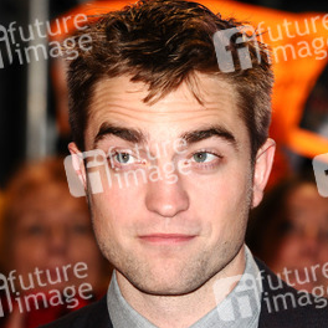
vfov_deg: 8.1
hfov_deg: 8.1
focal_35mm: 216
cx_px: 165
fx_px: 2316
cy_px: 230
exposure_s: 1/200
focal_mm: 112
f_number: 4.5
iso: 320
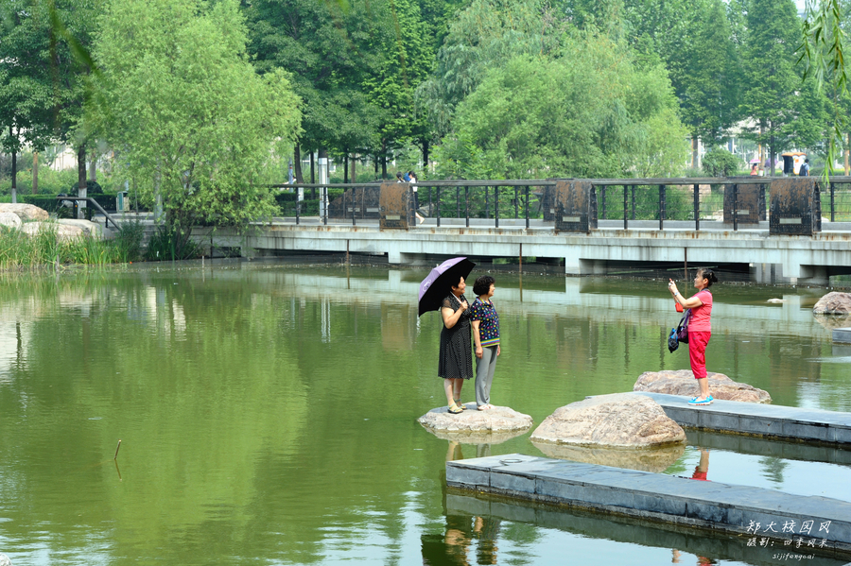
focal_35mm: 98
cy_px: 283
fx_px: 2315
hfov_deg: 20.8
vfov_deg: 13.9
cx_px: 426
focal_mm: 98
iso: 200
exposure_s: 1/200
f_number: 8
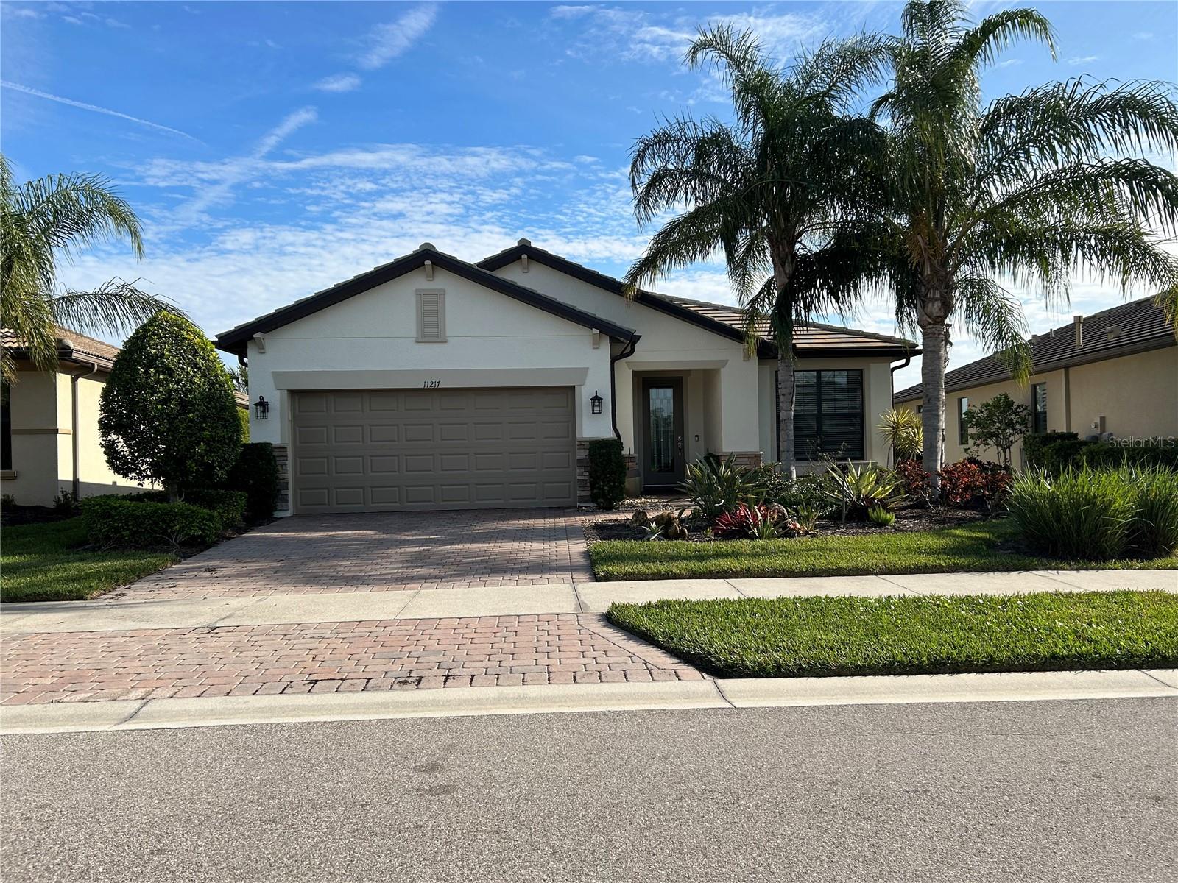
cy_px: 442
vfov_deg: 53.1
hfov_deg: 67.3
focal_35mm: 26
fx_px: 885
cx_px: 589
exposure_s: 1/3704
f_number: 1.5
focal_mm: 5.7
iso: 50
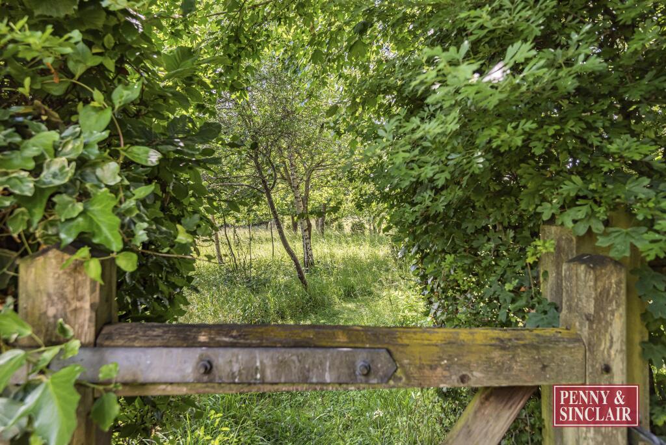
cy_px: 222
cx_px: 333
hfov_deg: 78.5
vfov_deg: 57.3
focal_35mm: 22
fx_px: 407
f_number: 8
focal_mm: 22
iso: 500
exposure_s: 1/200
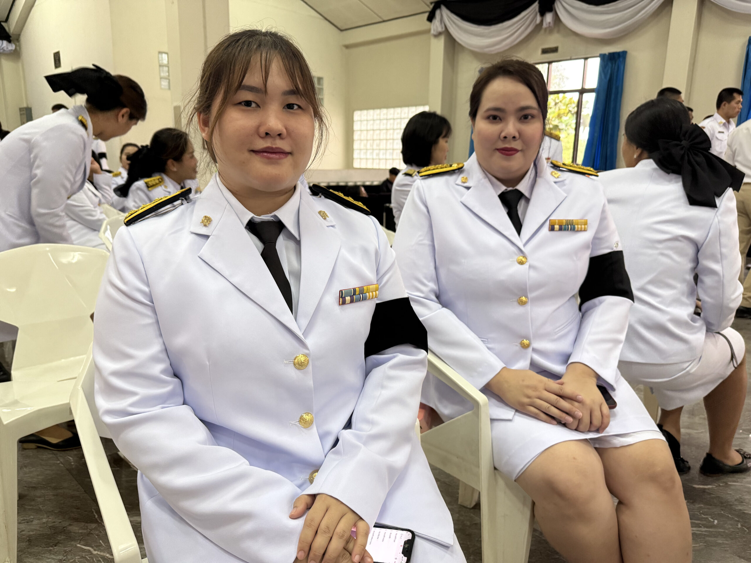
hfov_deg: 71.6
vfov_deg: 56.8
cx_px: 376
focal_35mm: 24
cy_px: 282
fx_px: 521
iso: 400
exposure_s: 1/50
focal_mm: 6.76
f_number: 1.78
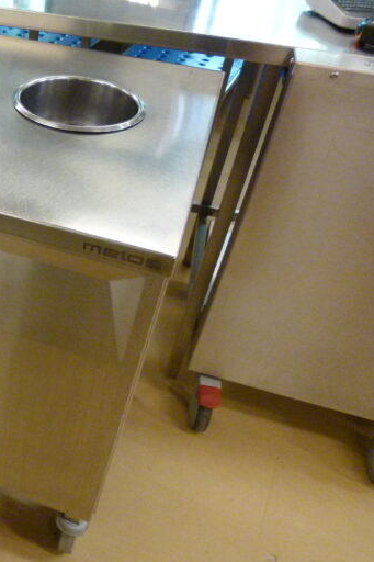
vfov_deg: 49.5
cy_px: 267
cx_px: -58
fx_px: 608
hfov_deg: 29.9
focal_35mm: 39
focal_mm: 4.3
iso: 320
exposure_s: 1/60
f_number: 2.2
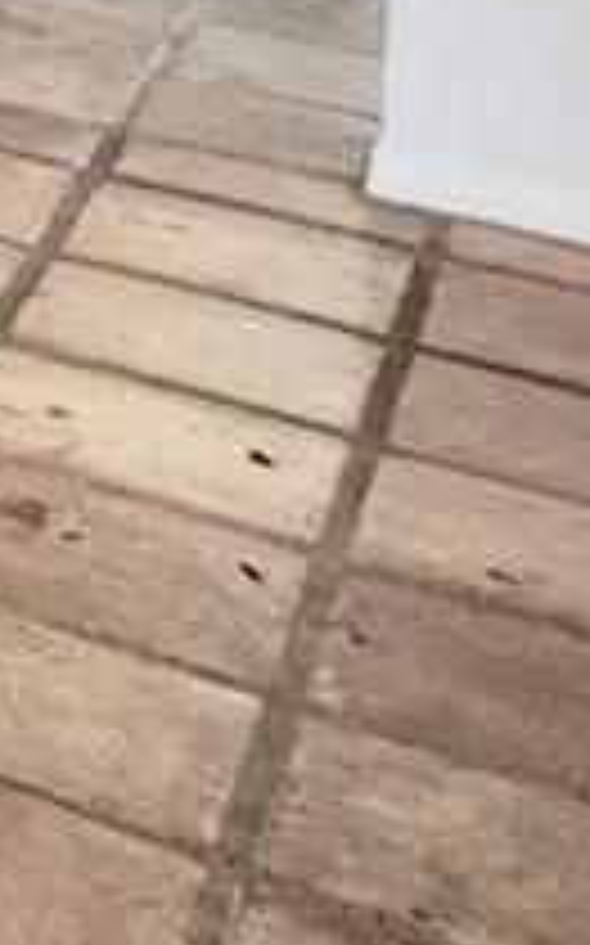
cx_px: -2108
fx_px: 2911
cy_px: -891
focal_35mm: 113
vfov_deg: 15.2
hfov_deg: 6.9
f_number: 2.2
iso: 160
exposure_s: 1/60
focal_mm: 2.22
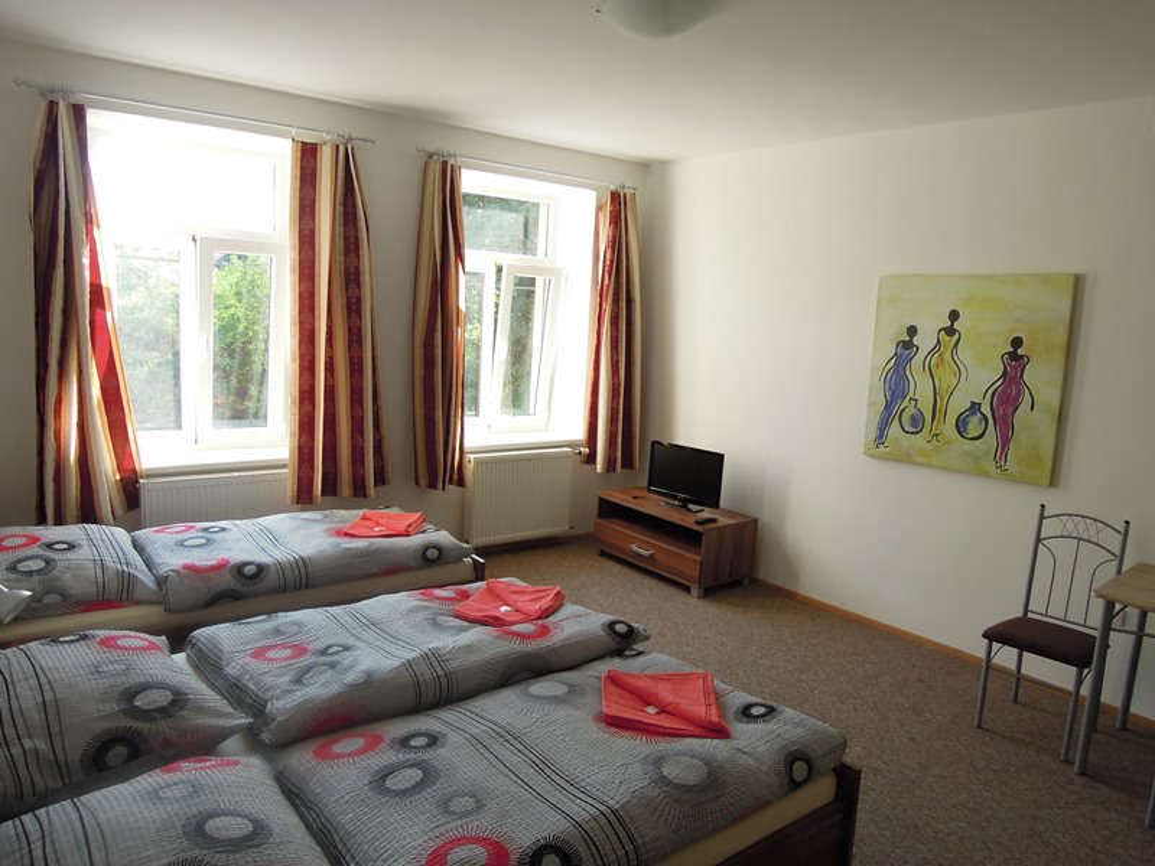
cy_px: 433
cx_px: 578
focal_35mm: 24
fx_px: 801
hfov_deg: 71.6
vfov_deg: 56.8
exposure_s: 1/100
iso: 160
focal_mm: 4.3
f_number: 2.8
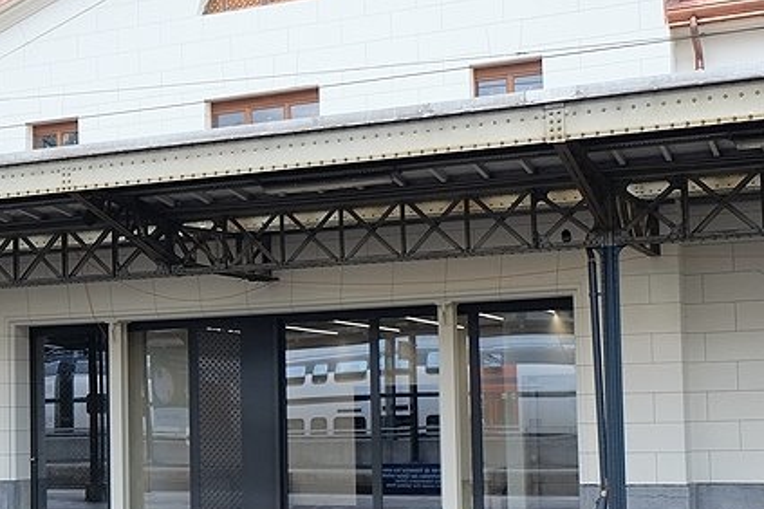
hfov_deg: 29.9
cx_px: 175
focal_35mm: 66
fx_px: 1401
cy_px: 325
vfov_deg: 20.6
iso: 400
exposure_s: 1/750
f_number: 3.2
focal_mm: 20.5
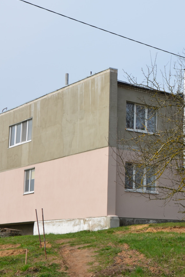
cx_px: 191
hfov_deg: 20.2
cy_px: 142
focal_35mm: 65
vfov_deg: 31.0
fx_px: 500
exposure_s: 1/250
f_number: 8
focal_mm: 25
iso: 110
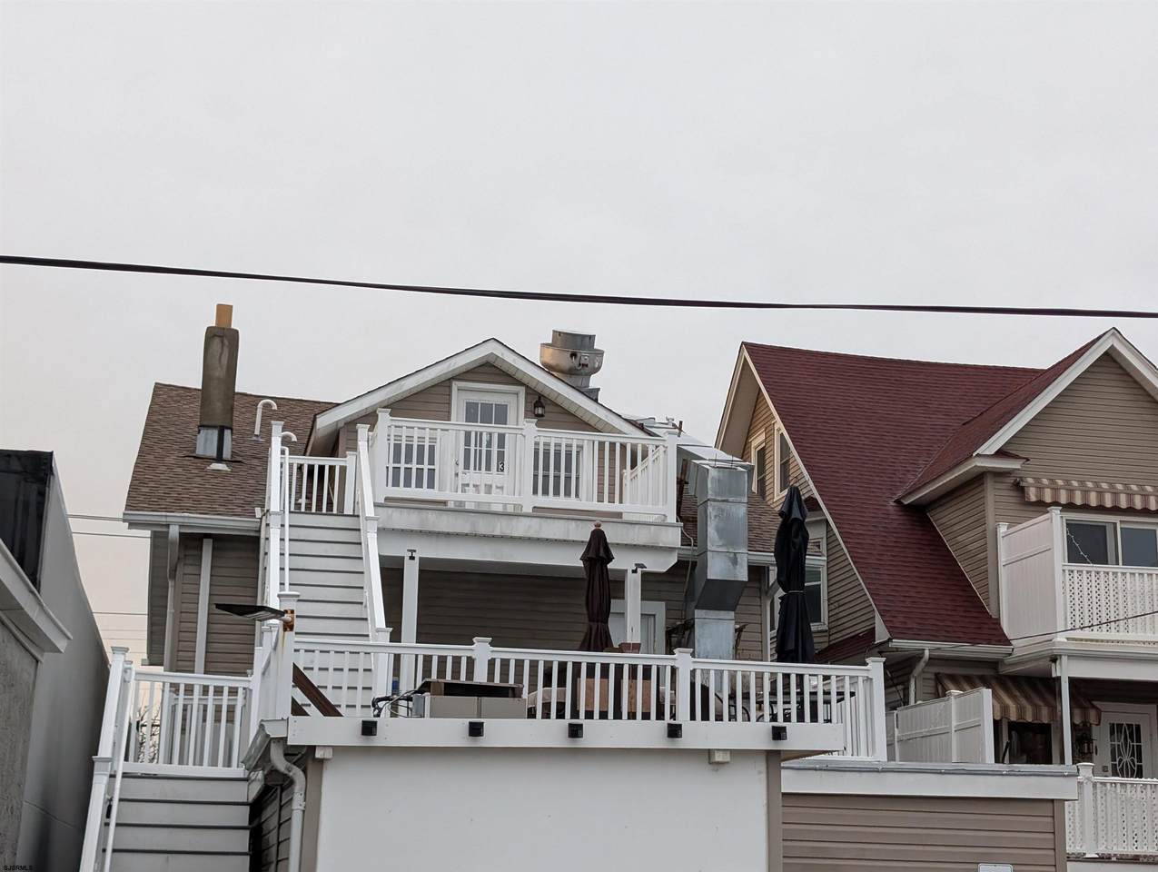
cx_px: 579
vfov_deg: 29.7
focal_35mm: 49
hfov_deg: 38.9
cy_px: 436
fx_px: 1642
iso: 847
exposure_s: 1/484
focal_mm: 6.9
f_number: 1.68
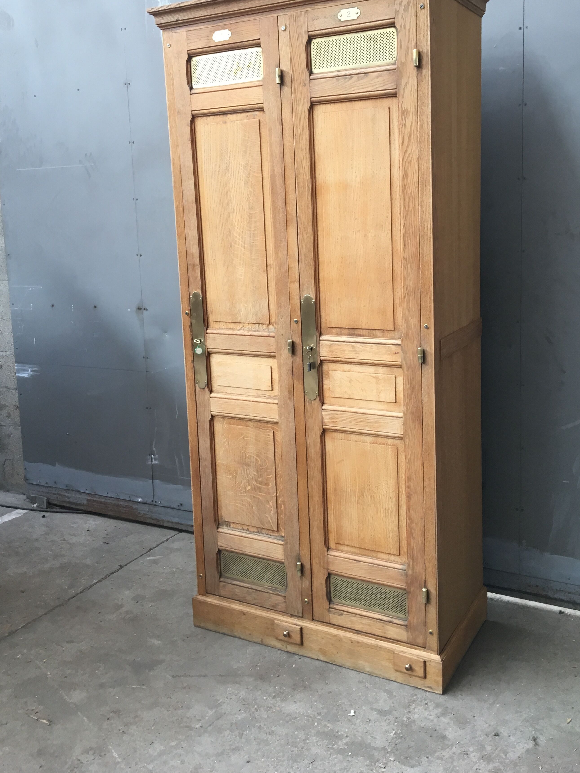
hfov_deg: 41.7
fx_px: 760
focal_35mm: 34
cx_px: 318
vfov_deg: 53.8
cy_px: 330
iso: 64
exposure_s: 1/33
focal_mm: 4.15
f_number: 2.2
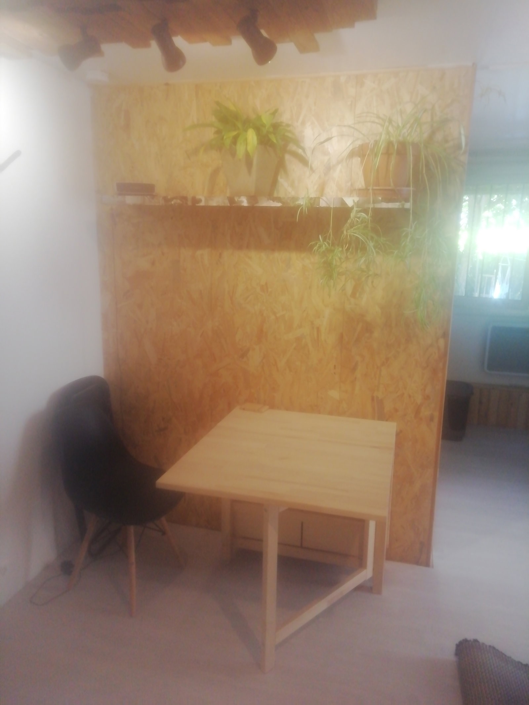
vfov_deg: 67.3
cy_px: 352
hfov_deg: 53.1
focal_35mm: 26
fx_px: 530
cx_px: 264
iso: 320
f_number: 2.2
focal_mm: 3.21
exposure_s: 1/33.3
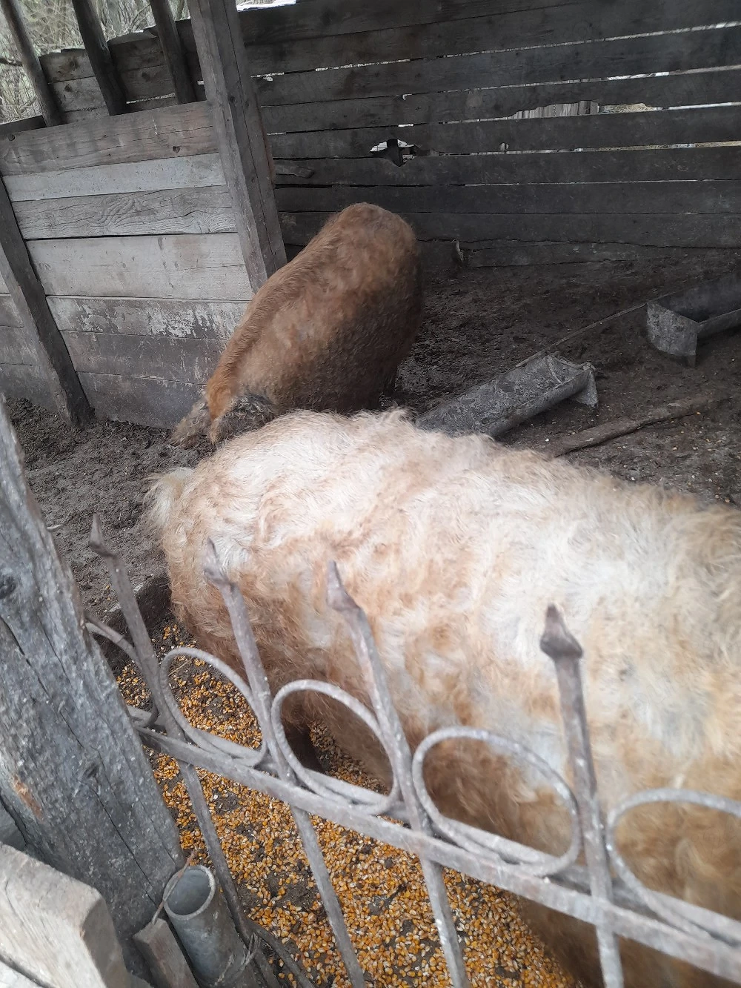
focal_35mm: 25
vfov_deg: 69.4
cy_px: 494
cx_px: 370
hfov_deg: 54.9
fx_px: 713
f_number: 2
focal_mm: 4.6
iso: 80
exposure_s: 1/50
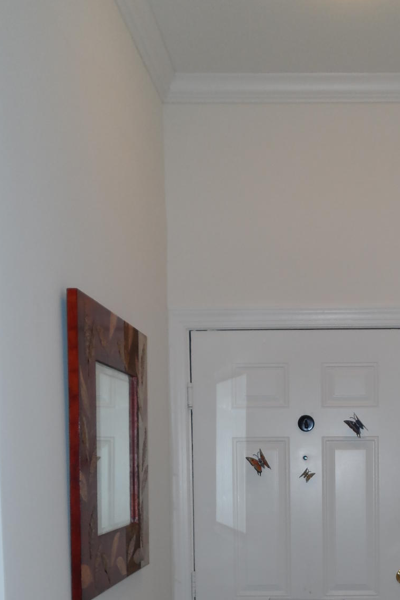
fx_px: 767
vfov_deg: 40.3
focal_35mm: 46
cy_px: 511
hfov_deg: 28.4
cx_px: 337
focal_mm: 4.5
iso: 100
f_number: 2.5
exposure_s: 1/30
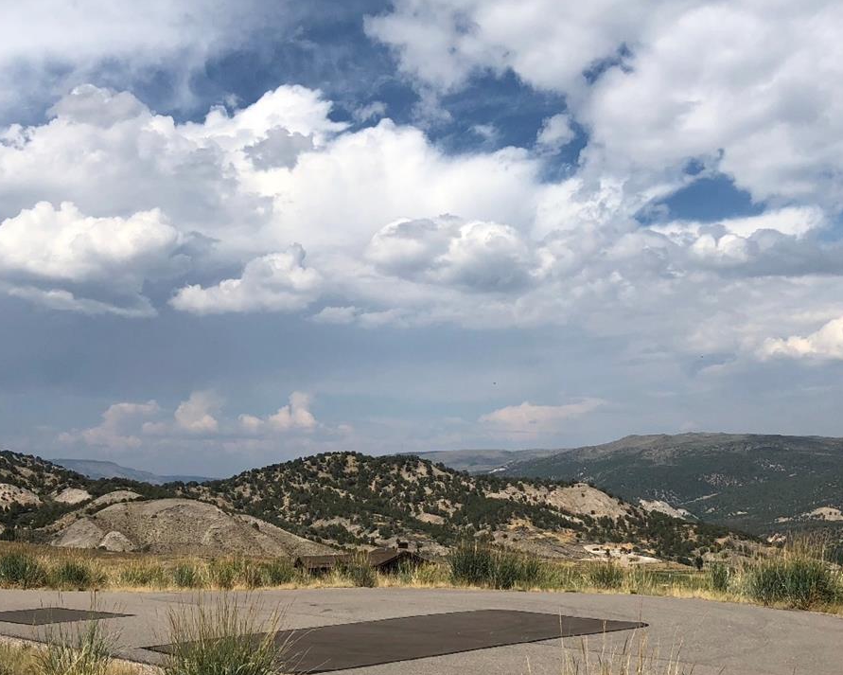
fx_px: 1148
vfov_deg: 32.6
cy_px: 422
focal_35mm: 46
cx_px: 398
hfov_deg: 40.3
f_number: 1.8
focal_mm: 4
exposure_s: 1/4808
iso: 25
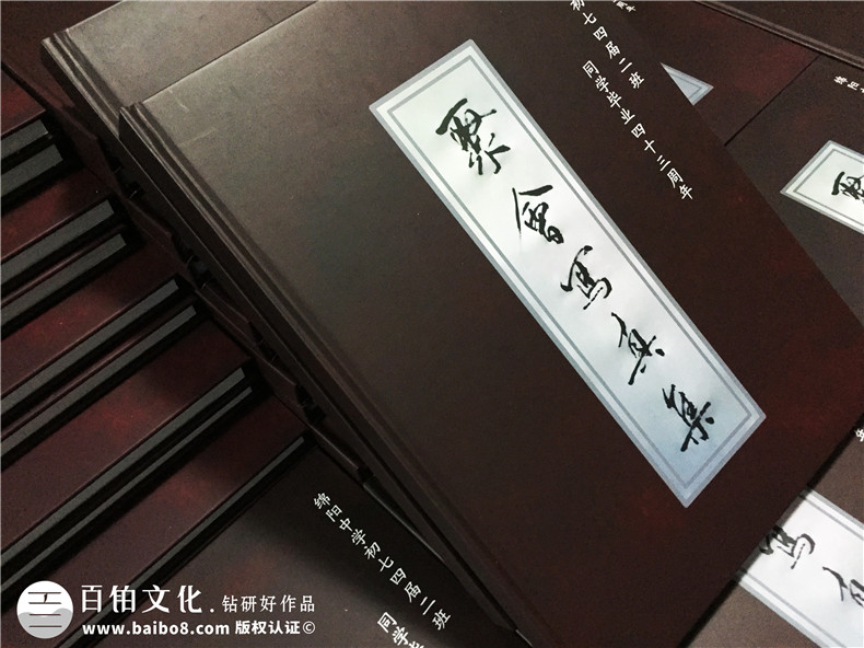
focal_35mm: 29
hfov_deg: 61.7
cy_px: 324
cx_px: 432
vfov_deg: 48.2
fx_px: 724
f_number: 2.2
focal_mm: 4.15
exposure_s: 1/33
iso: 320
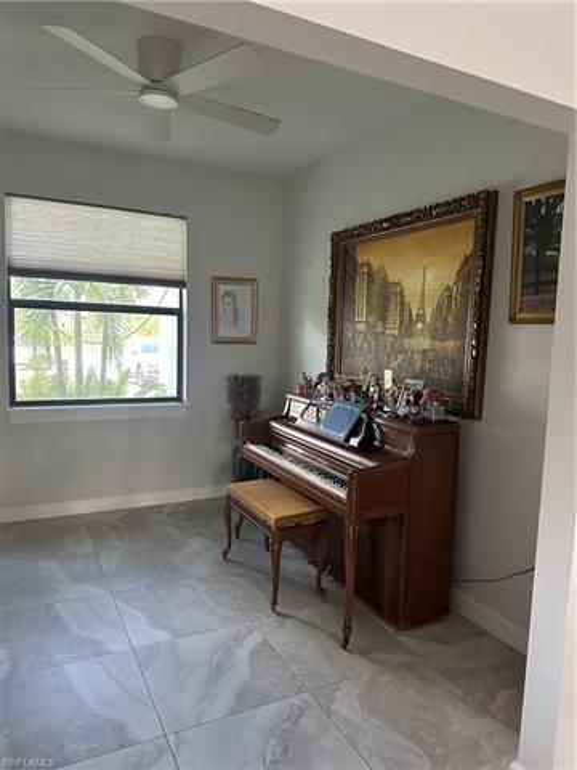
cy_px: 385
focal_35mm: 24
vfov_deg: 71.6
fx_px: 533
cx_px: 288
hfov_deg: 56.8
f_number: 1.78
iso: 800
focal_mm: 6.86
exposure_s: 1/60
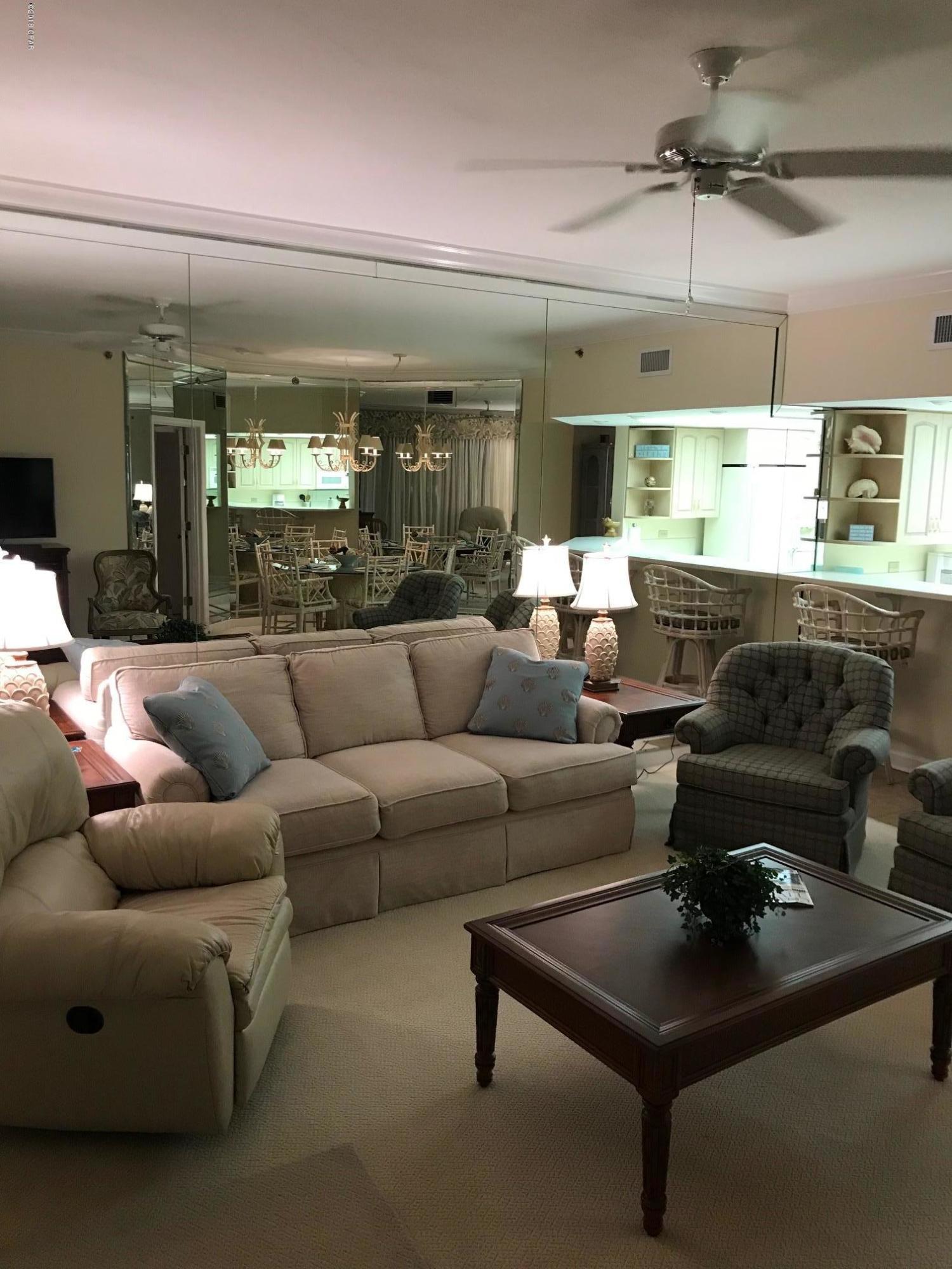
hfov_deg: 49.7
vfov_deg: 63.4
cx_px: 476
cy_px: 634
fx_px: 1027
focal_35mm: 28
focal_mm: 3.99
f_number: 1.8
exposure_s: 1/15
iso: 50
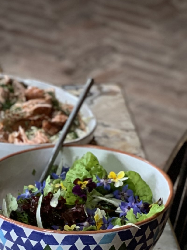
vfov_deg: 9.6
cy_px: 457
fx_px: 1412
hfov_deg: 7.4
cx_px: -114
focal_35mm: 196
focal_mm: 6
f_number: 2.4
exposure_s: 1/52
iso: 64
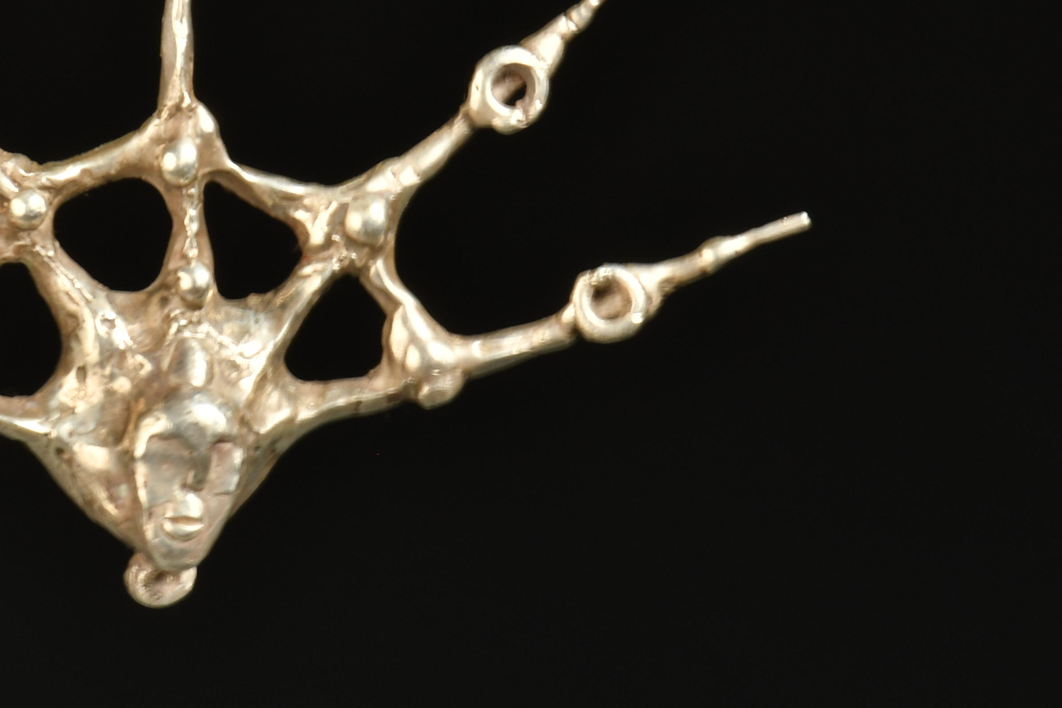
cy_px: 152
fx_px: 11119
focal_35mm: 377
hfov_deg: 5.5
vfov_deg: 3.6
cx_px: 131
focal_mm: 105
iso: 125
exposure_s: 1/2
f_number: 20
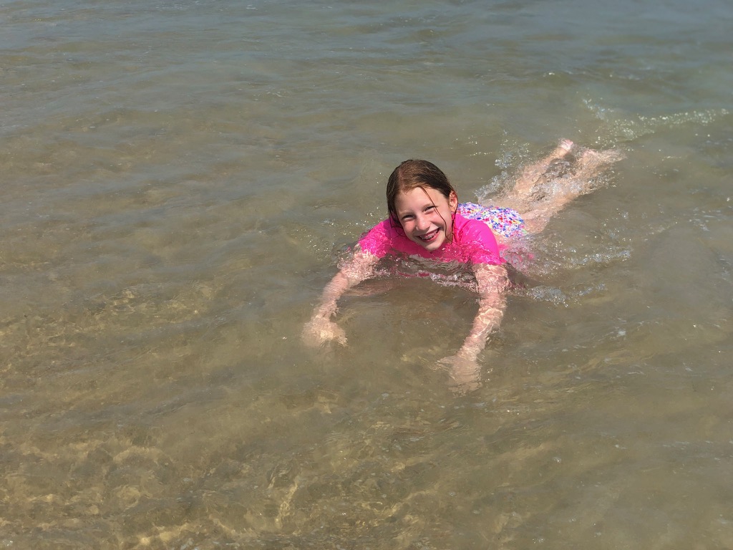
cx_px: 366
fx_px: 1101
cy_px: 275
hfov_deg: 36.8
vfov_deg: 28.0
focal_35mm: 52
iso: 16
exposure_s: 1/1297
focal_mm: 6
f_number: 2.4
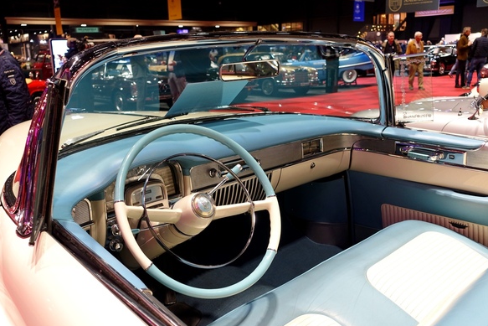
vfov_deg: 37.9
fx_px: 475
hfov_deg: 54.4
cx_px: 239
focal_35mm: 35
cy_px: 162
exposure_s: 1/40
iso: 400
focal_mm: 12.35
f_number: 2.8
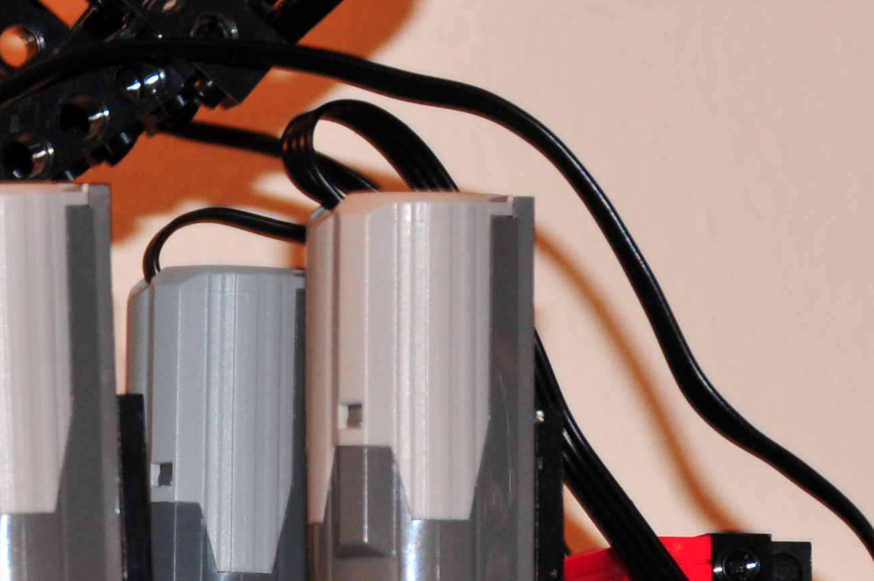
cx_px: -294
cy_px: 586
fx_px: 15595
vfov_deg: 2.1
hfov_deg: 3.2
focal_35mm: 643
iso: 400
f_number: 9
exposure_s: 1/3
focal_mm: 130
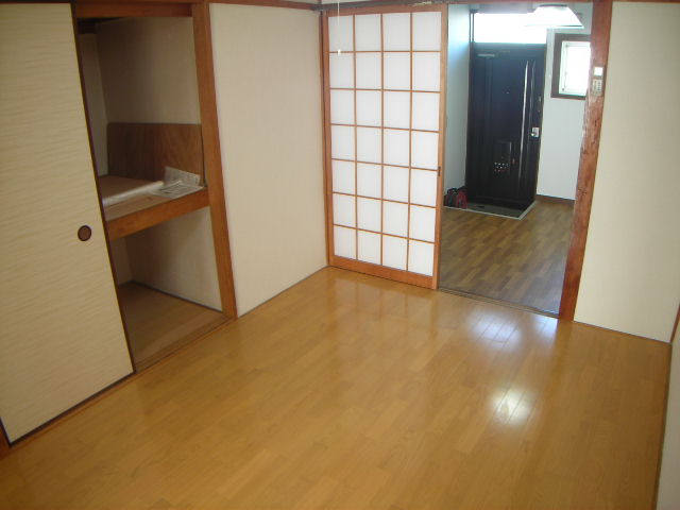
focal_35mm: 38
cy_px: 255
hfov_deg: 49.0
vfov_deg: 37.7
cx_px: 340
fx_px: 746
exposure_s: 1/11
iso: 50
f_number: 3.2
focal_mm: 6.3
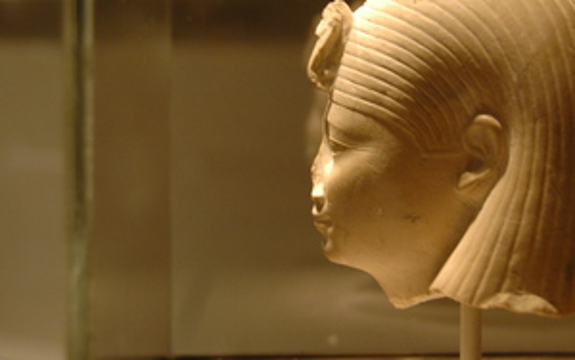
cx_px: 360
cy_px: 126
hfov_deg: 22.0
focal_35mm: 94
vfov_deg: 13.9
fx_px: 1474
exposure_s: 1/8
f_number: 4.5
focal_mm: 42
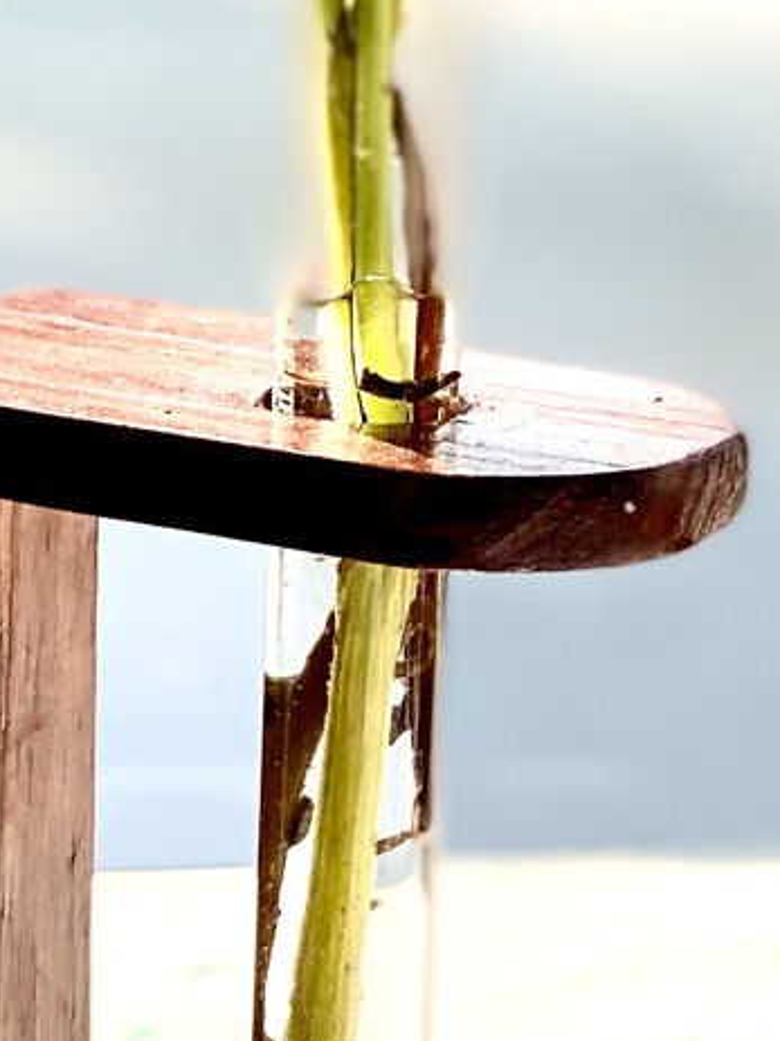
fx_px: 6913
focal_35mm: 230
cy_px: 659
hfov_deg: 6.4
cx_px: -450
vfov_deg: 8.6
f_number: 2
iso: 20
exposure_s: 1/403
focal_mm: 6
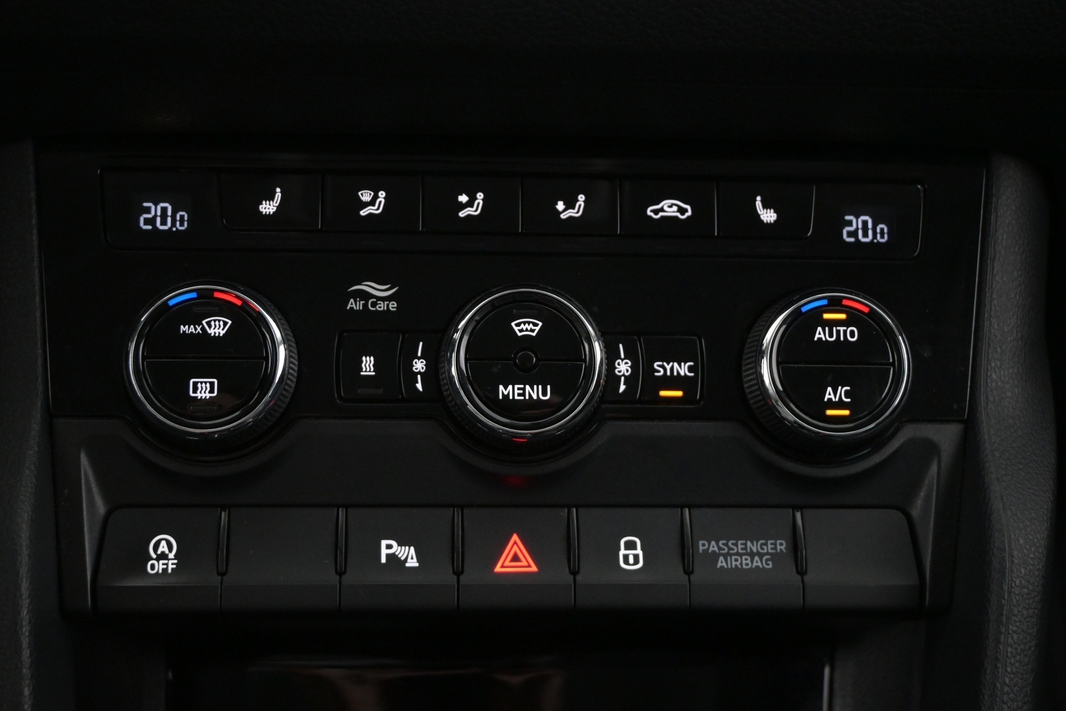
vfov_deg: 29.4
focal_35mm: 46
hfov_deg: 43.0
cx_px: 533
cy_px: 356
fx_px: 1355
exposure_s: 1/50
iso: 4000
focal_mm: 30.5
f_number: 4.8
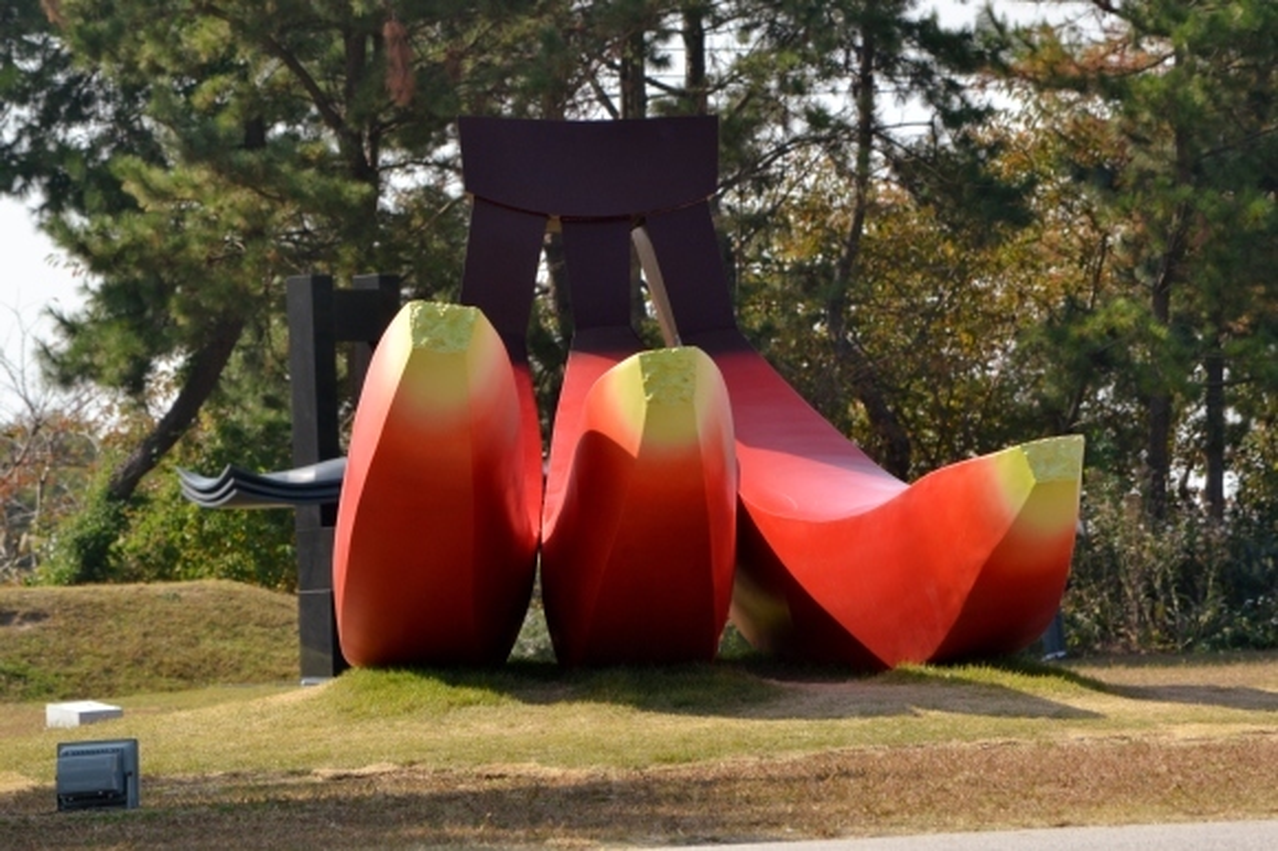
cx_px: 639
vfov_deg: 4.6
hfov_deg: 6.9
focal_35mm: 300
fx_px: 10644
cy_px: 426
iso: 400
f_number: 11
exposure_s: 1/320
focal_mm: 200
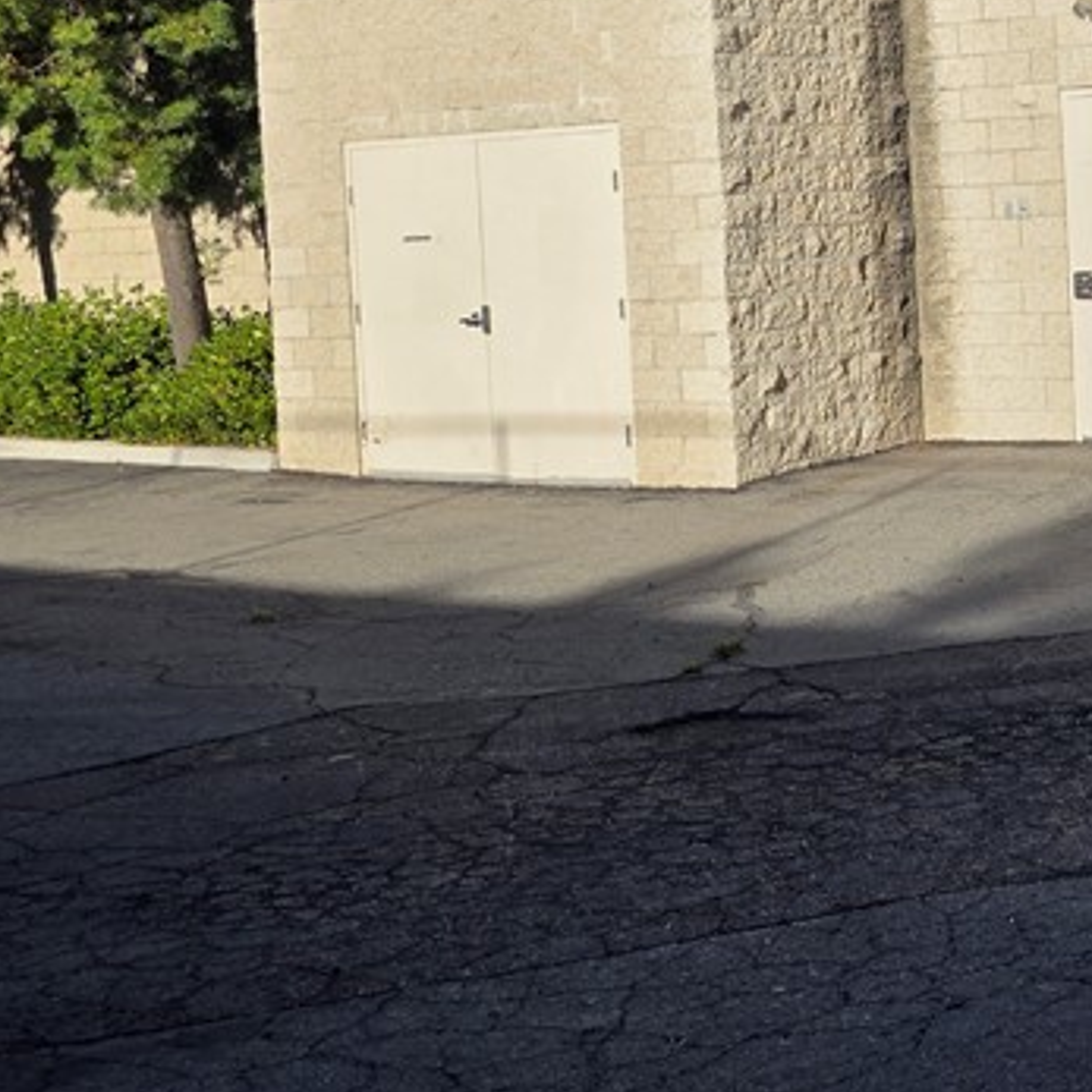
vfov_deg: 28.1
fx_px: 2141
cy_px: 255
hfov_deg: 24.7
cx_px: 1444
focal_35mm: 60
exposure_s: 1/6574
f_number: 1.7
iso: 80
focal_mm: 6.3
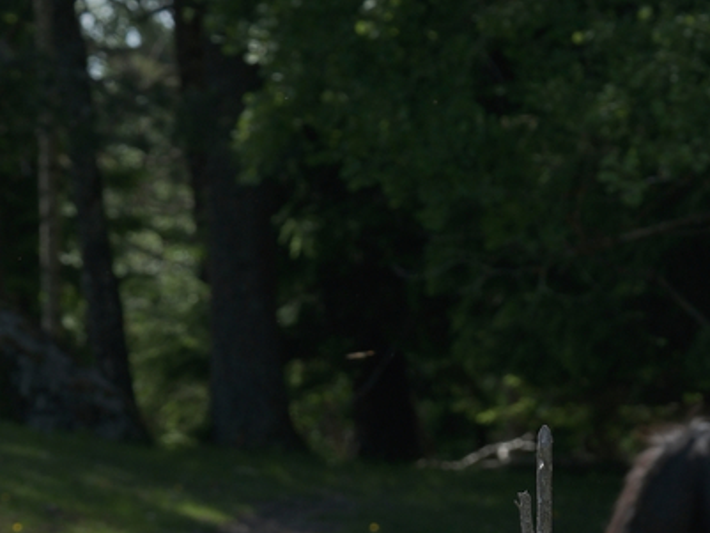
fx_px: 10628
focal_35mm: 518
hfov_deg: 3.8
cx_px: 512
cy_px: 753
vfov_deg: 2.9
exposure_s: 1/500
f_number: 8
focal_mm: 150
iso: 250
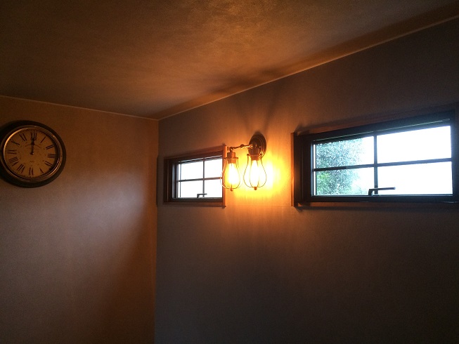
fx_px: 385
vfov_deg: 48.2
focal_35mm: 29
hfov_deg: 61.7
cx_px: 230
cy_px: 172
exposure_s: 1/30
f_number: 2.2
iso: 160
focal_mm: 4.15
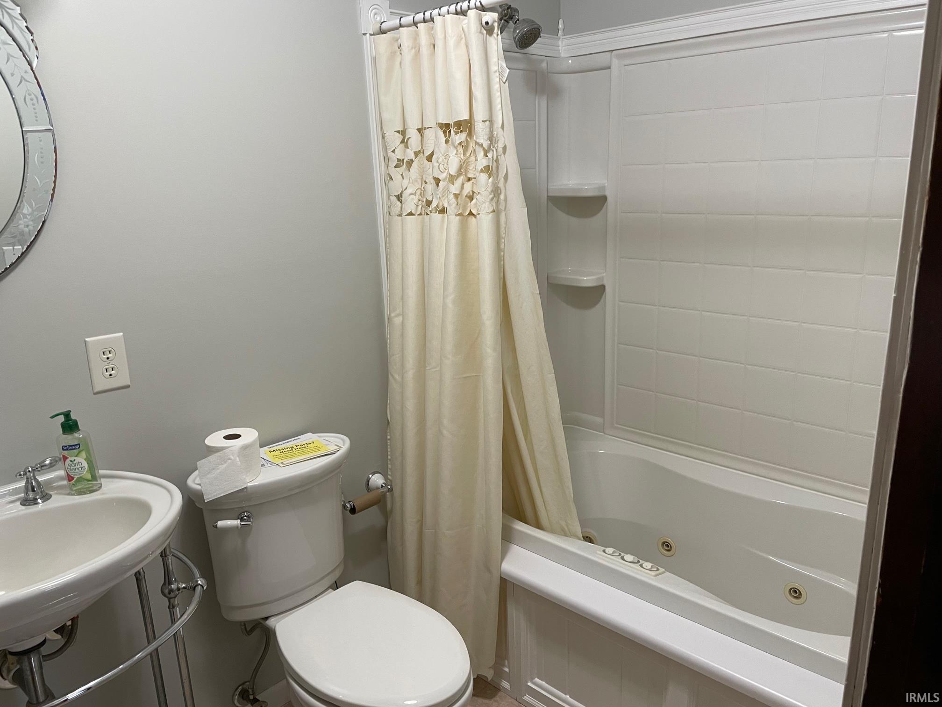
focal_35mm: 26
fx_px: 708
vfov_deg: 53.1
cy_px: 354
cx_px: 471
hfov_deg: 67.3
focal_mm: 4.2
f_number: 1.6
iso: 100
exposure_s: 1/60
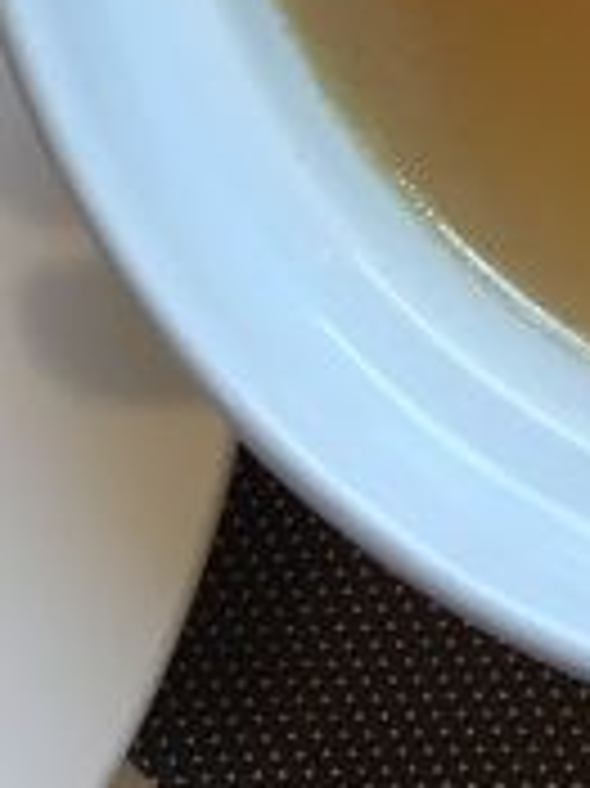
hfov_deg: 11.9
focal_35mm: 116
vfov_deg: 15.0
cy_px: -576
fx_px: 2639
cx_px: 1002
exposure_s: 1/33
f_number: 2.2
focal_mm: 4.15
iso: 50
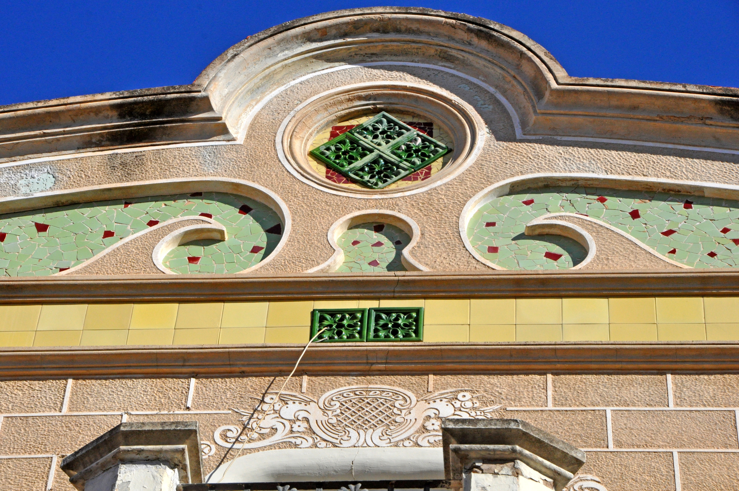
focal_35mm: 142
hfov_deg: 14.4
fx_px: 2922
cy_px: 246
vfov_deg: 9.6
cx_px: 370
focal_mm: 95
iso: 800
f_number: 14
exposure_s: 1/800
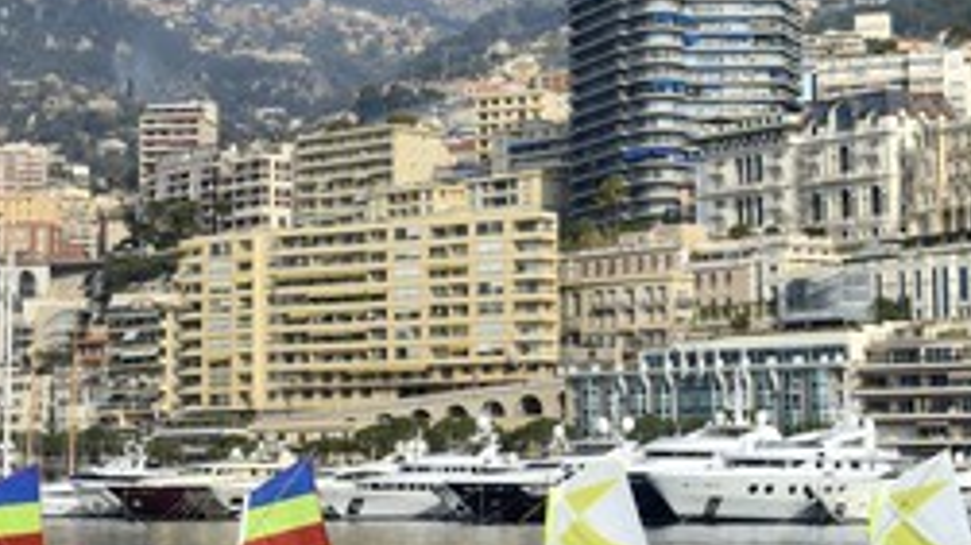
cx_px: 340
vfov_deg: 12.3
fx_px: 2522
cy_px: 232
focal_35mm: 98
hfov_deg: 21.7
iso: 200
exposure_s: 1/250
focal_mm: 56
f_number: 14
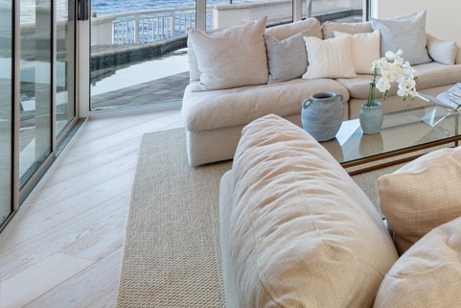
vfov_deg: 36.3
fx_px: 397
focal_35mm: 31
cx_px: 469
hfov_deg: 48.6
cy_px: -26
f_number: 7.1
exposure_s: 1/20
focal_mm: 7
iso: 200
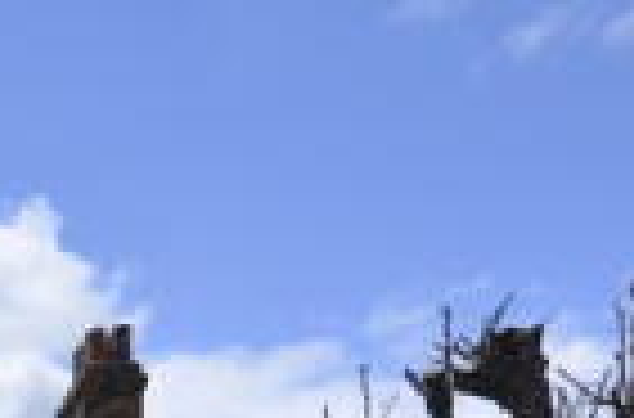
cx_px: -405
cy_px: 939
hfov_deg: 20.4
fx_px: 1407
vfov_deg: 13.4
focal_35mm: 80
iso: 100
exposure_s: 1/250
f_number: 8
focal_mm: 11.5
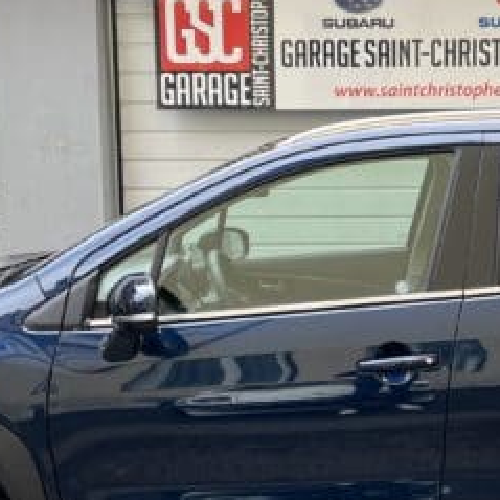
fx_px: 1209
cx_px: 379
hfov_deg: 23.1
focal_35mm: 74
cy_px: 314
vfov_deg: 23.3
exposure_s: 1/124
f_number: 1.5
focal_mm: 5.7
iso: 32
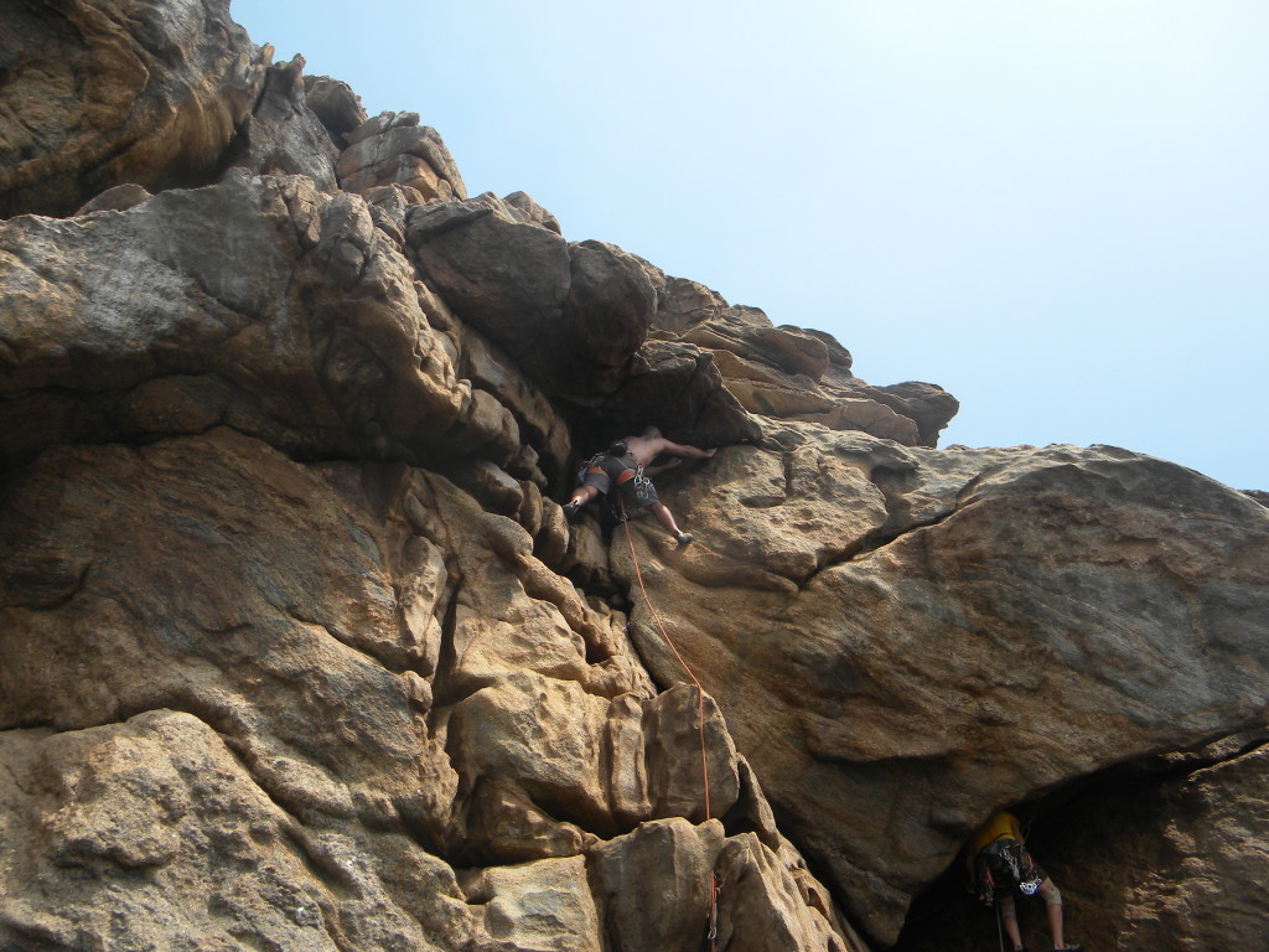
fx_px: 1503
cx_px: 634
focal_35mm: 41
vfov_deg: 35.1
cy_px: 476
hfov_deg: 45.8
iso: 80
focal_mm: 7.3
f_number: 3.8
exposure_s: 1/644
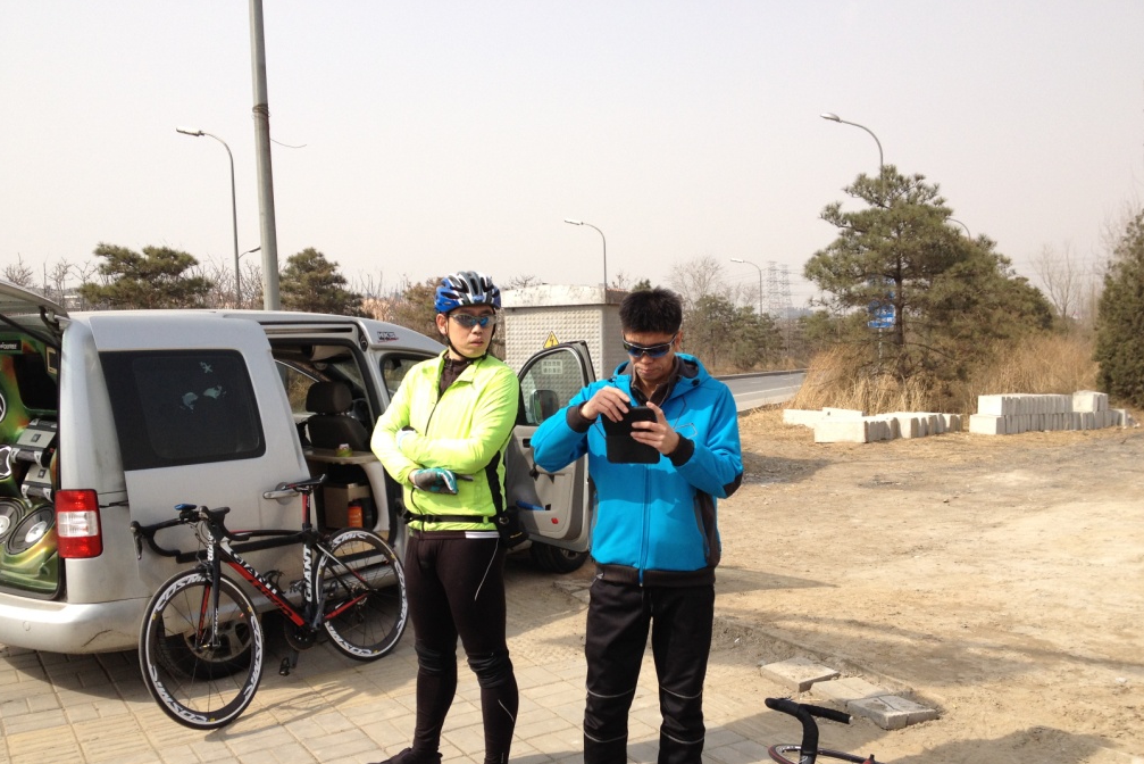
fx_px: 1176
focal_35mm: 37
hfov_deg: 51.9
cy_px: 434
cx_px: 570
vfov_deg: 35.9
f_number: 2.4
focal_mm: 4.28
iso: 64
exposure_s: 1/1104
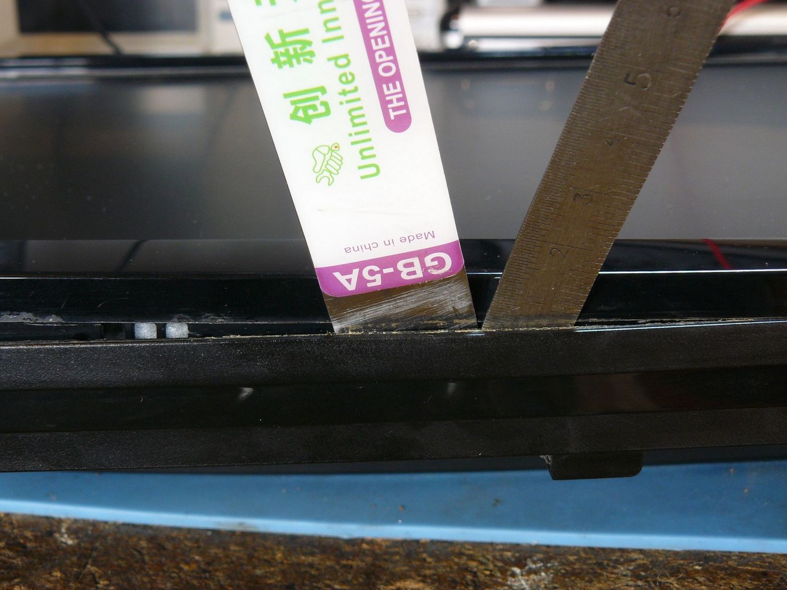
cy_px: 297
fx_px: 1273
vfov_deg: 26.1
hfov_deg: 34.3
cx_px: 388
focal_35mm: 56
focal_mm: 9.2
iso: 100
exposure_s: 1/5
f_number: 4.5
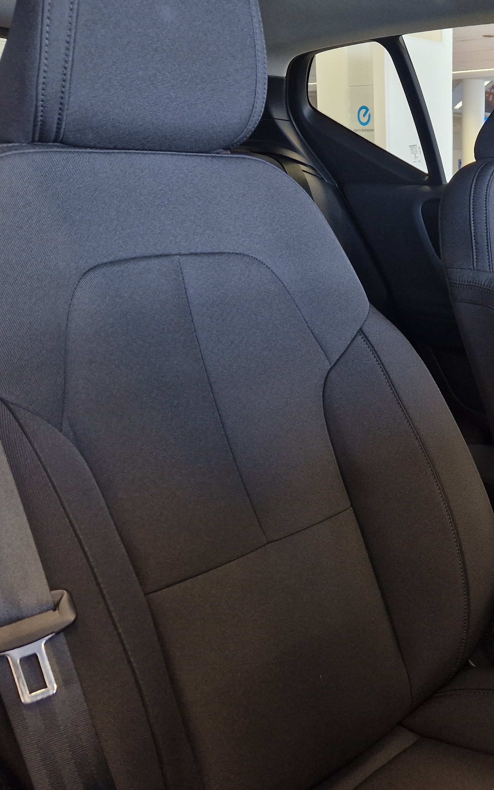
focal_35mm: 39
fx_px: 840
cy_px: 445
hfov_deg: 30.9
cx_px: 470
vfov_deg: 50.3
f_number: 1.8
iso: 200
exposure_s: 1/100
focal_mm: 5.4
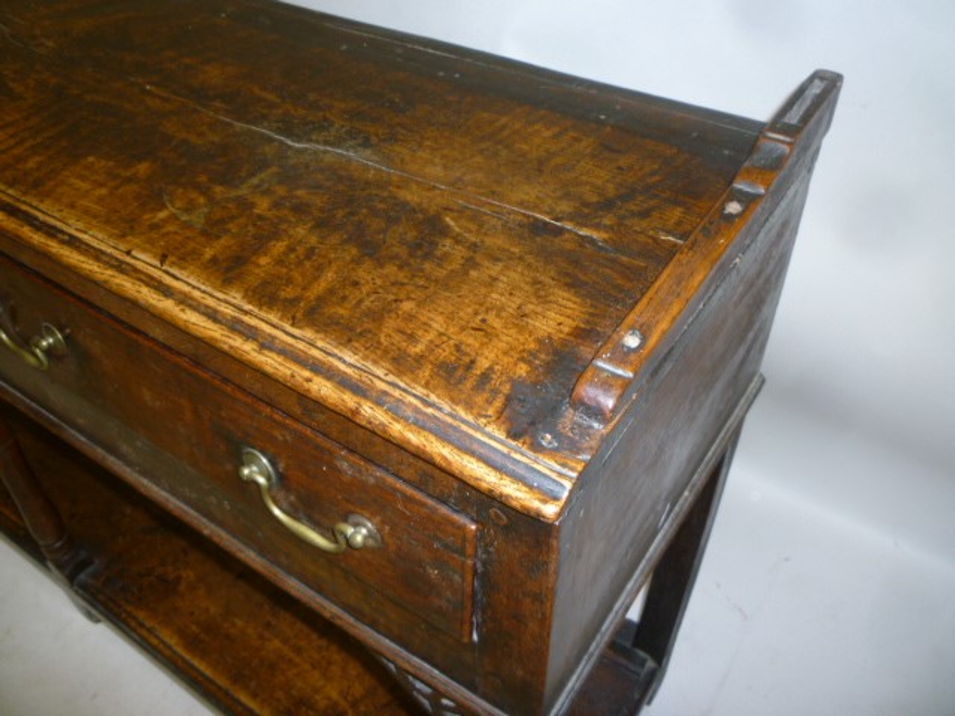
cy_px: 358
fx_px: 800
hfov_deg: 61.7
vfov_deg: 48.2
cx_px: 478
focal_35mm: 29
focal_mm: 5.2
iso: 100
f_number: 3.3
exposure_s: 1/30
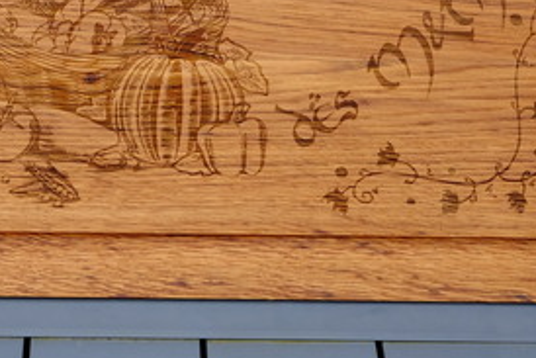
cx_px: 129
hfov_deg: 21.5
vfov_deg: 14.4
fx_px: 1400
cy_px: 27
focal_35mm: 94
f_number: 3.6
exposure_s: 1/340
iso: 400
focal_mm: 28.9
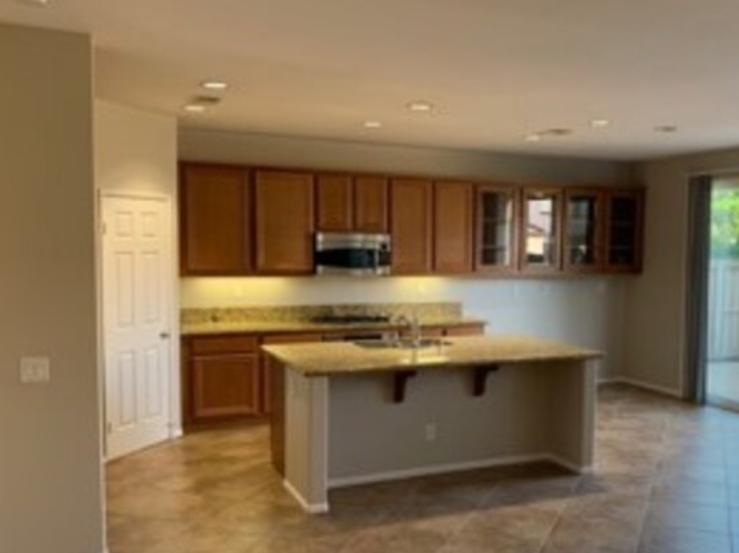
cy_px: 311
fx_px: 747
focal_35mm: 35
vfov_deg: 40.6
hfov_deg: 52.3
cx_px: 447
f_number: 1.8
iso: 64
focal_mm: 4.25
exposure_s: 1/60
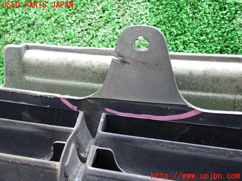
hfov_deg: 49.0
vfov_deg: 37.7
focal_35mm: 38
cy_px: 90
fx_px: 266
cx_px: 121
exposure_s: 1/80
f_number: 2.7
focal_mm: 6.83
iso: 100
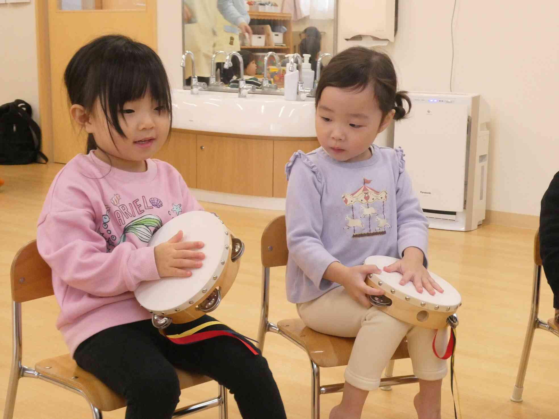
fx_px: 920
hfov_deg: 33.8
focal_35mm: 57
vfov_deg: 25.7
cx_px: 280
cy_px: 210
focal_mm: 10.3
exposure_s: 1/80
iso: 640
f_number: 4.2
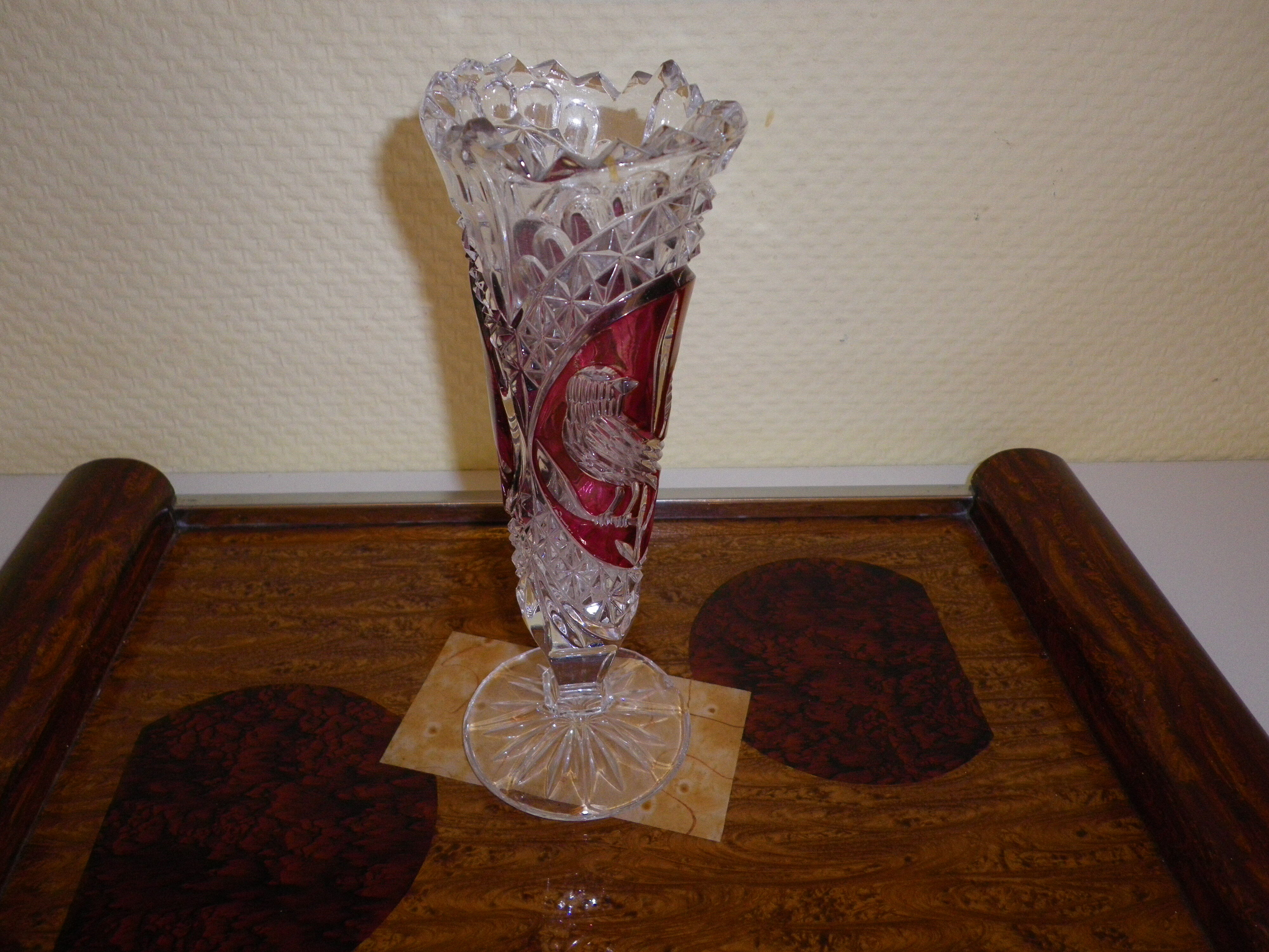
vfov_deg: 49.7
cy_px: 476
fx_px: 1026
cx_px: 634
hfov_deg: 63.4
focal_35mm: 28
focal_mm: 4.9
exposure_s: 1/60
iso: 160
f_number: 2.6
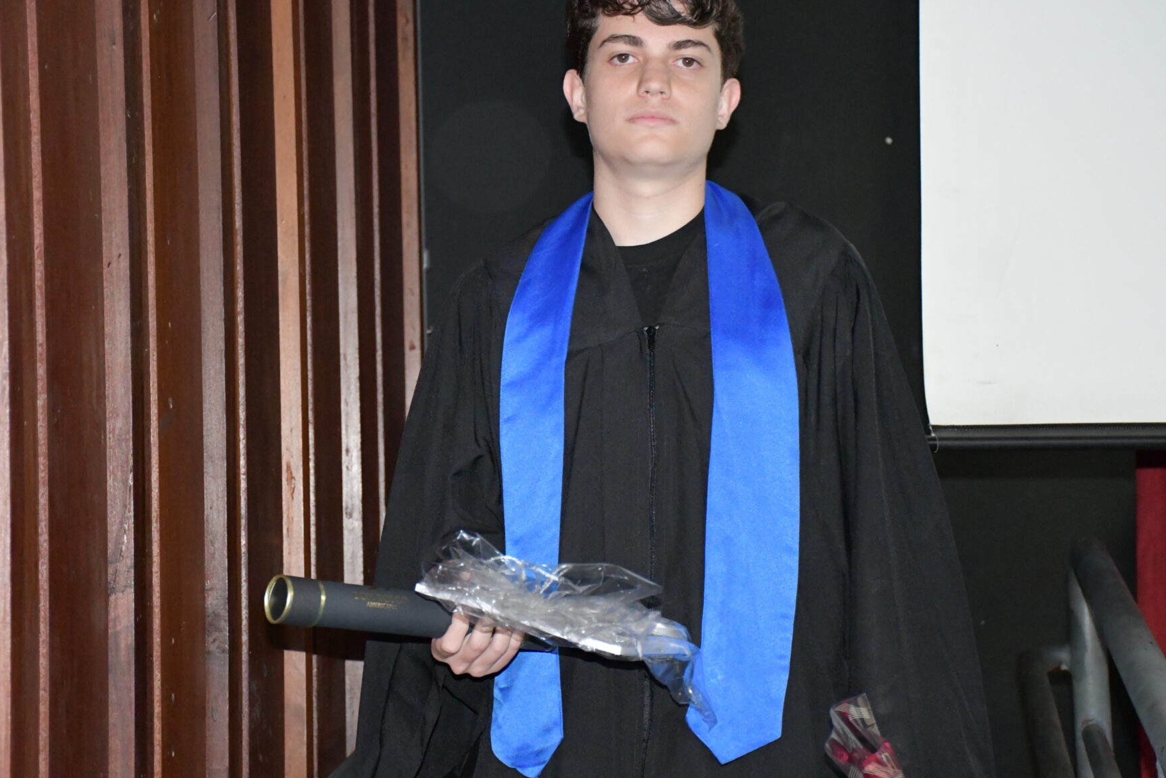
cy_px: 373
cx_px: 538
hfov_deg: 23.6
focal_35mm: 86
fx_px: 2785
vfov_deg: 15.9
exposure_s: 1/60
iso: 6400
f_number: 4.8
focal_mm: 52
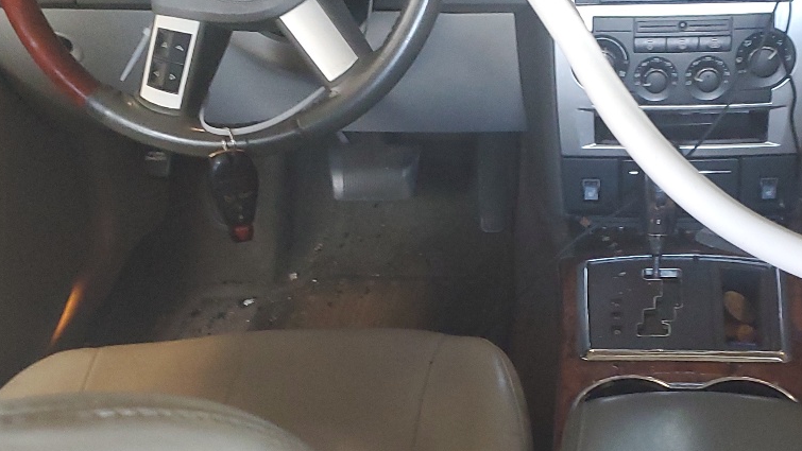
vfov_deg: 20.0
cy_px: 276
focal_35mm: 60
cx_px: 570
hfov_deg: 34.4
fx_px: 1276
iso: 286
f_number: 1.5
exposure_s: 1/60.2
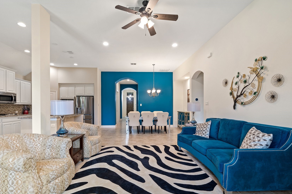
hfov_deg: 96.7
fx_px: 130
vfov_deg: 73.6
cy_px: 105
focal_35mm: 16
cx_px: 141
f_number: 9
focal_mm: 13
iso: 320
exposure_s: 1
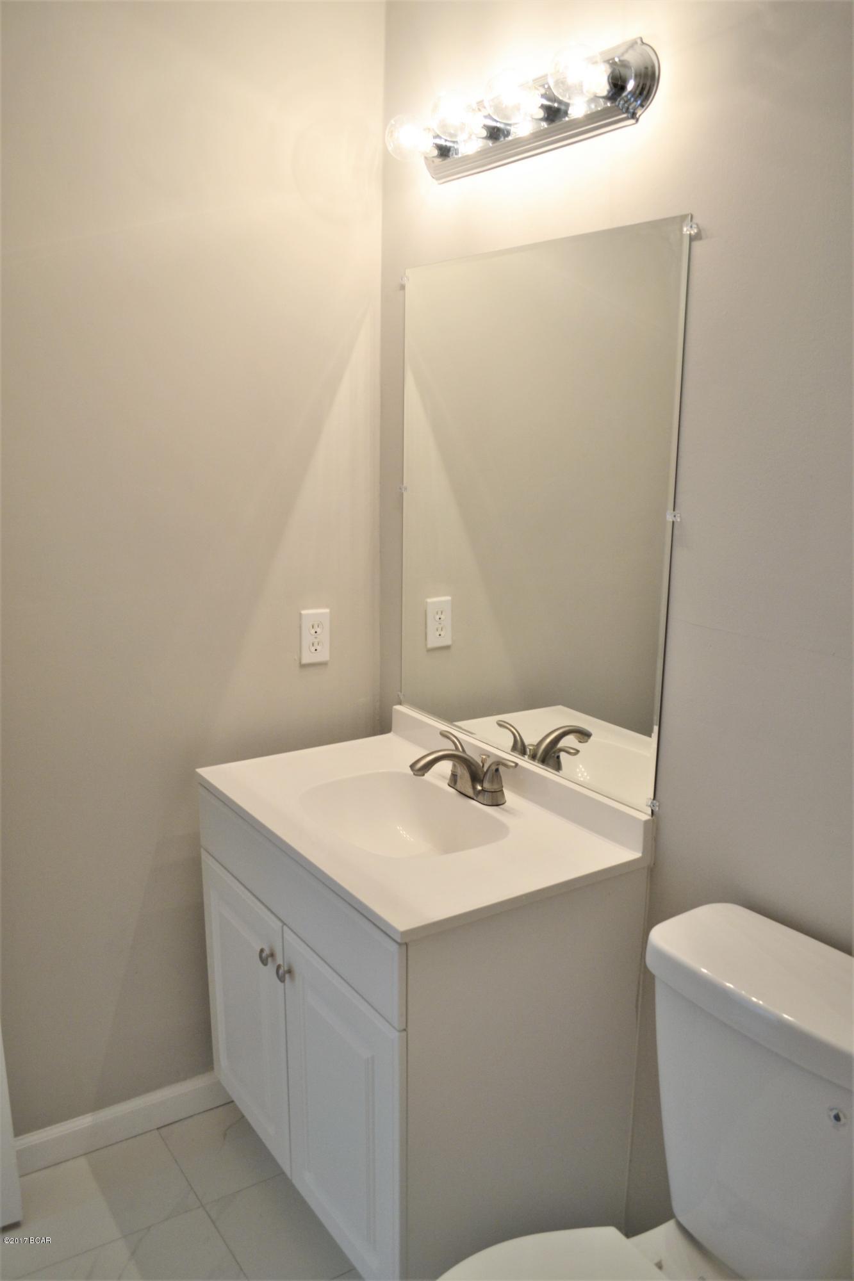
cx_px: 427
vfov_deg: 67.4
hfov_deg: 47.9
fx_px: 961
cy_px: 640
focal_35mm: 27
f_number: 3.5
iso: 450
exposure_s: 1/60
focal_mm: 18
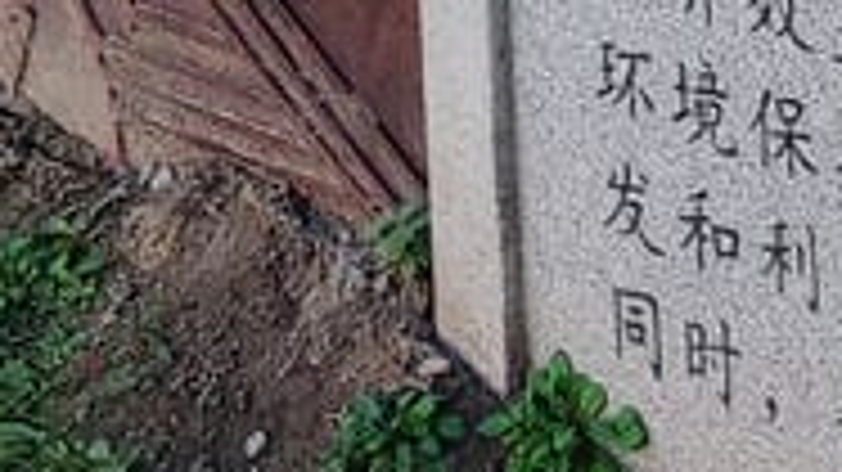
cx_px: 675
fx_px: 4664
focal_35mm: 209
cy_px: -737
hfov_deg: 10.3
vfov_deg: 5.6
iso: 50
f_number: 1.89
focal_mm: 5.43
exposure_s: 1/263
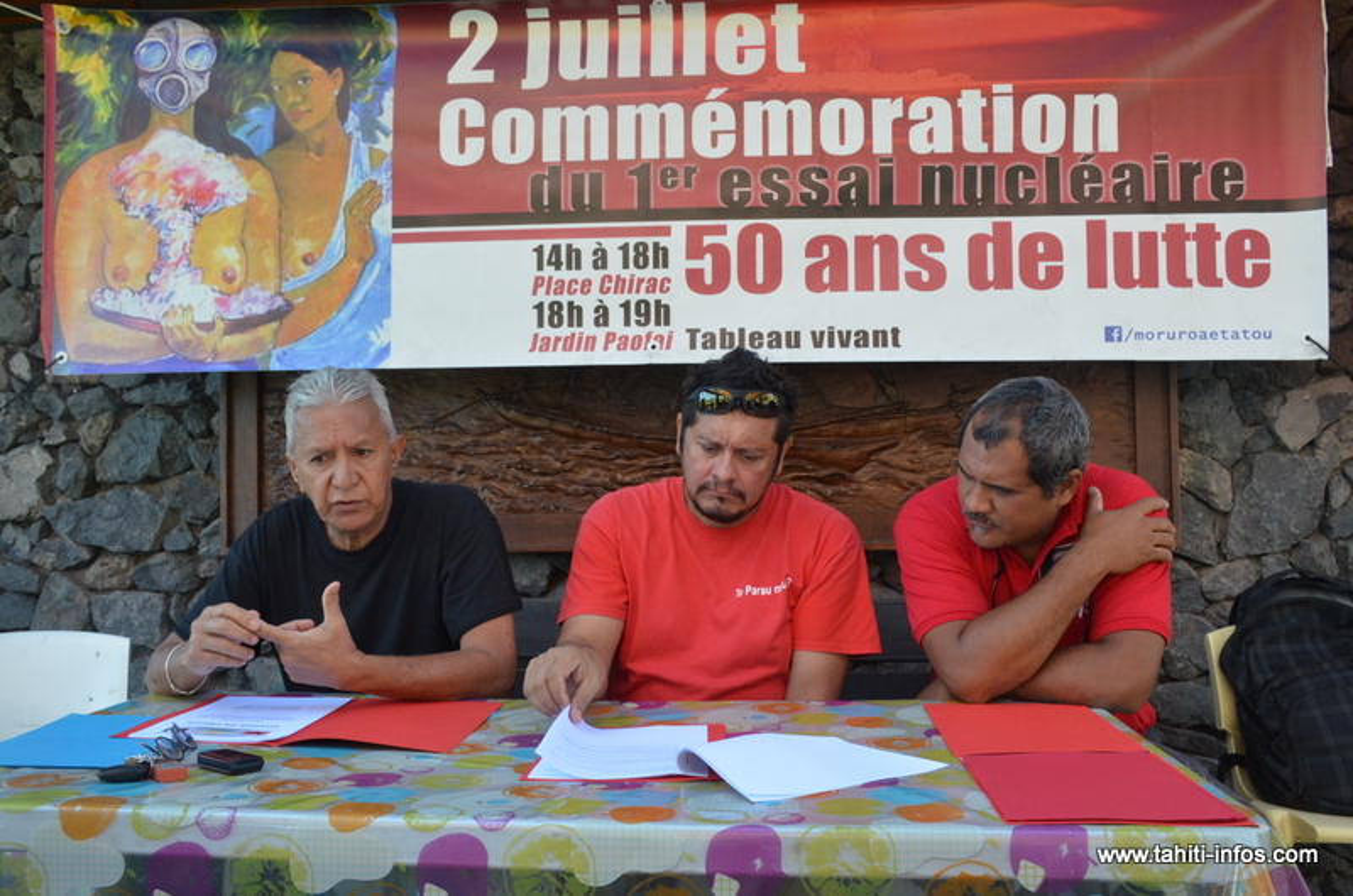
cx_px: 676
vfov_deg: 43.4
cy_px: 448
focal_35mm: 30
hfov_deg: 62.0
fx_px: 1125
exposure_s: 1/320
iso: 1600
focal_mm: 20
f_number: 10
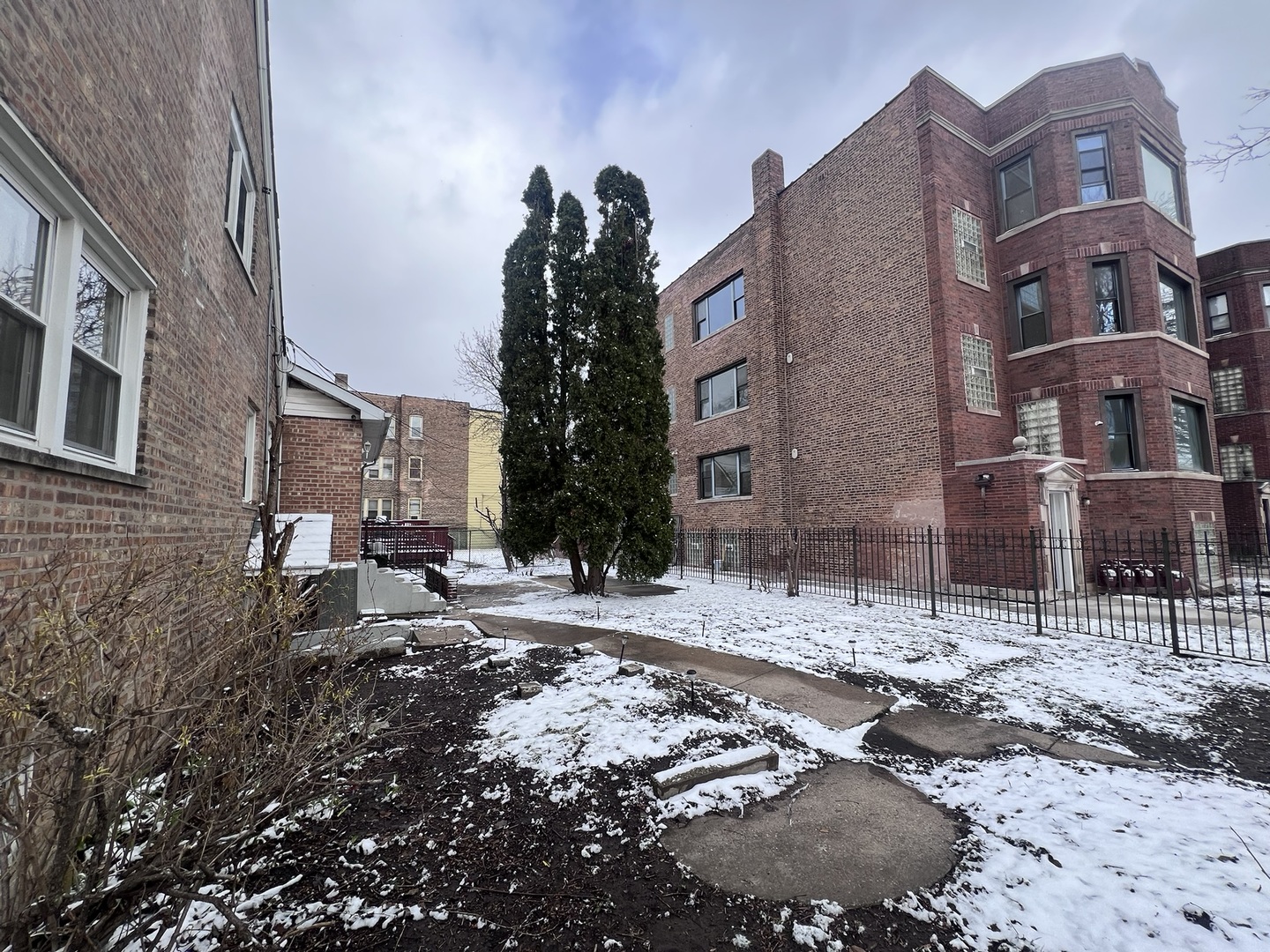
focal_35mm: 13
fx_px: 477
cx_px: 635
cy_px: 476
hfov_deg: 106.2
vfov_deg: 89.9
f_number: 1.8
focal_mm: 1.57
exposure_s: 1/494
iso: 32
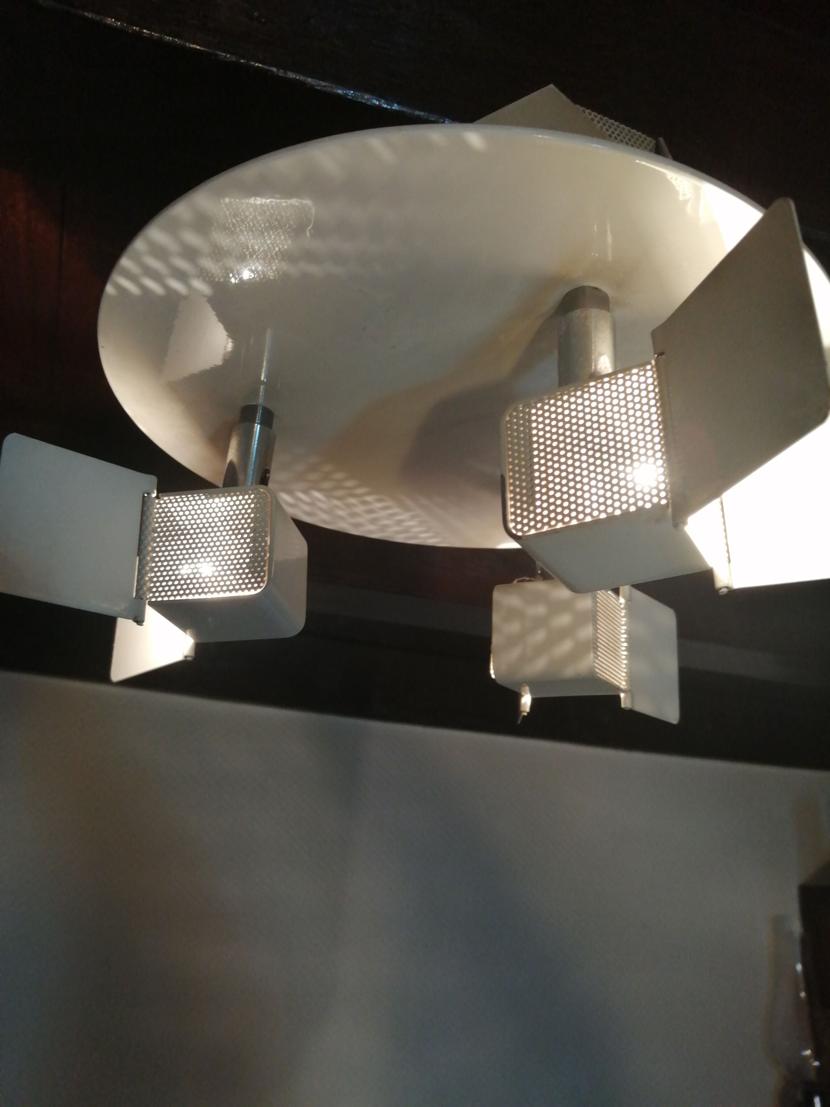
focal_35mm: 26
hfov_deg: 53.1
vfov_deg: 67.3
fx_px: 831
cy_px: 554
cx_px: 415
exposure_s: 1/50
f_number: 1.8
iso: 100
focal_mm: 3.46
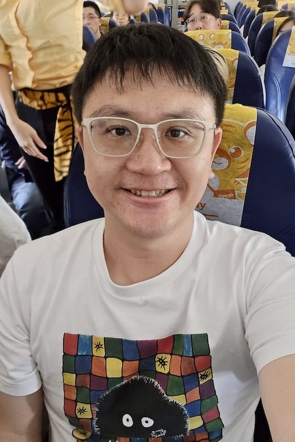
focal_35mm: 27
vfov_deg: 67.3
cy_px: 228
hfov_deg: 48.0
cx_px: 152
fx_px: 332
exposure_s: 1/50
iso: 640
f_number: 2.2
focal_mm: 3.3
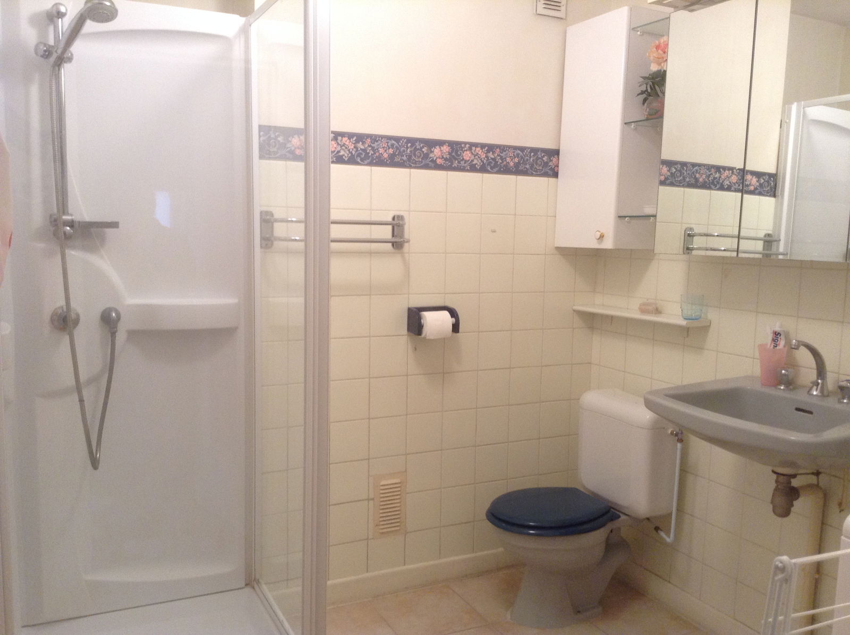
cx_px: 425
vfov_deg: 42.8
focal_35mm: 33
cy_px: 318
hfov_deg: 55.4
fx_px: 809
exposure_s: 1/24
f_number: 2.4
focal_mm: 3.3
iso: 100
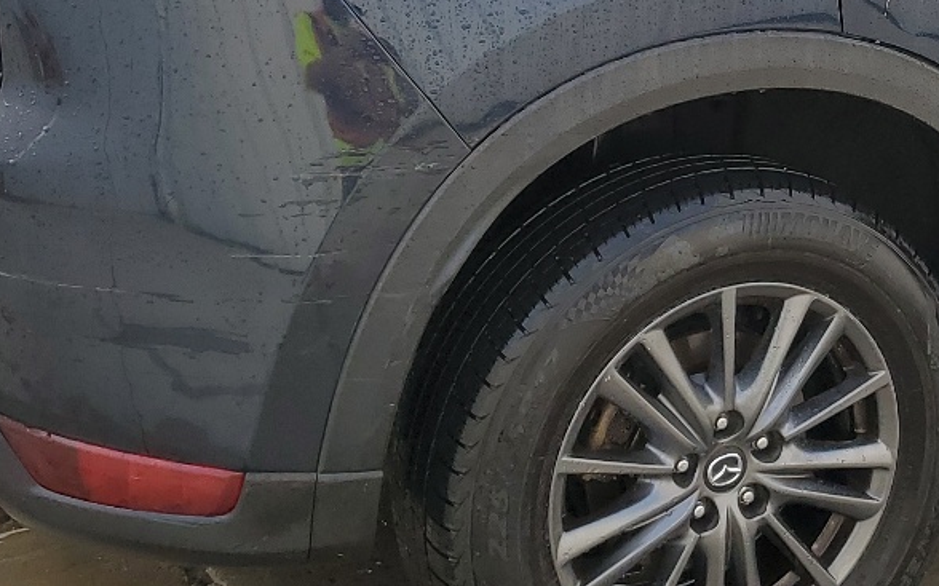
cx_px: 905
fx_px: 1919
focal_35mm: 75
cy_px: 38
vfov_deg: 17.1
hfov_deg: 26.3
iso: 50
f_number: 1.5
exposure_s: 1/323
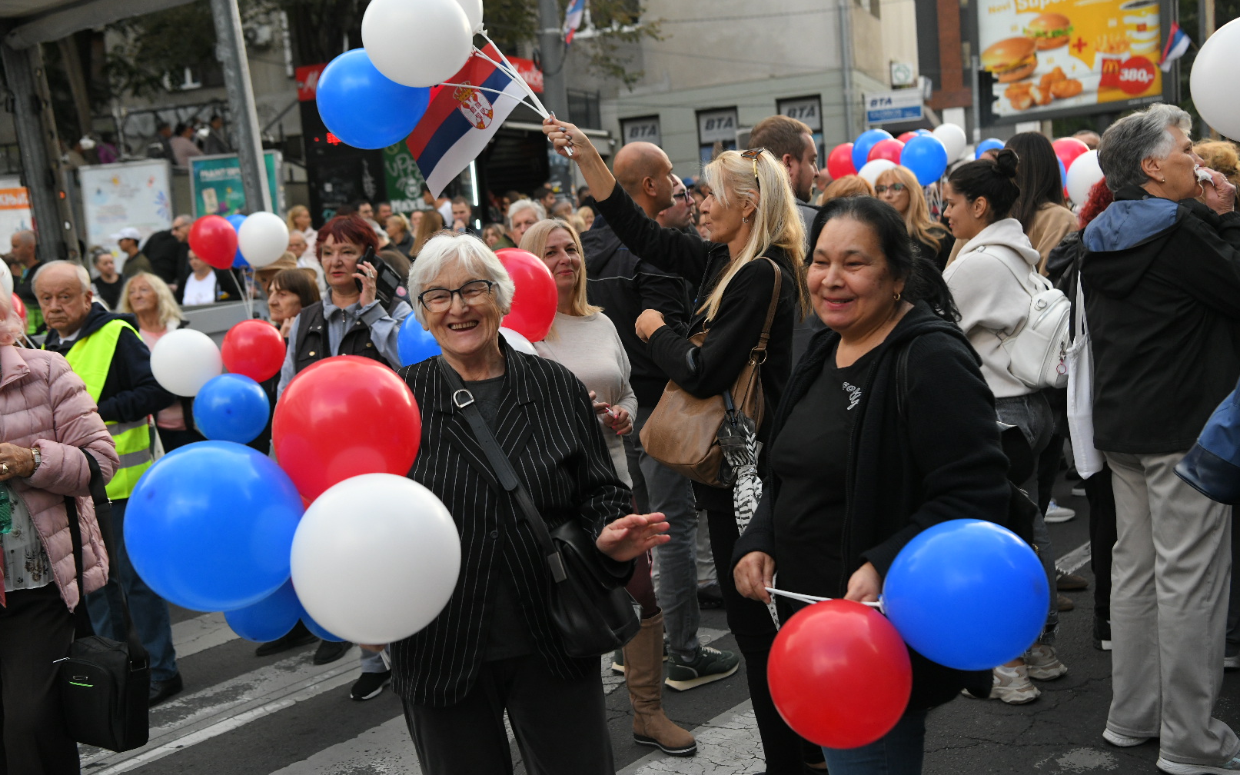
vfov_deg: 29.9
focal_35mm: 43
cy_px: 380
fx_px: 1453
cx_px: 621
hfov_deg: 46.2
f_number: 4
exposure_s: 1/1600
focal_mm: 42
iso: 2000
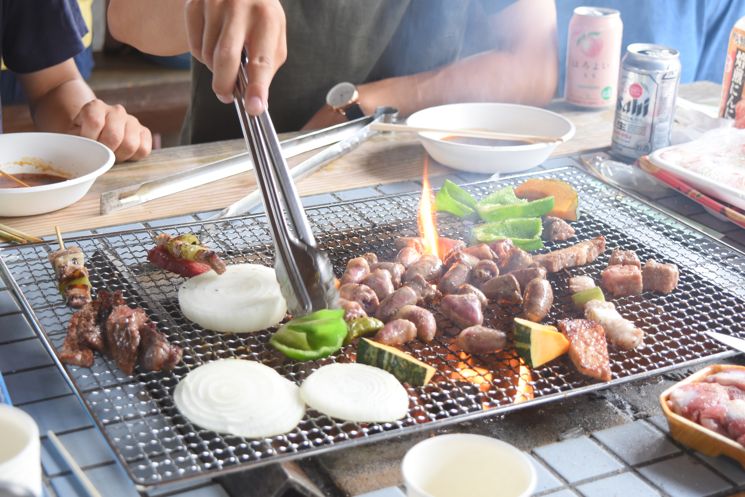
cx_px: 372
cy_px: 248
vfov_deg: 22.6
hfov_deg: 33.4
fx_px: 1242
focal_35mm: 60
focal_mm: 40
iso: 500
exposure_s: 1/60
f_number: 5
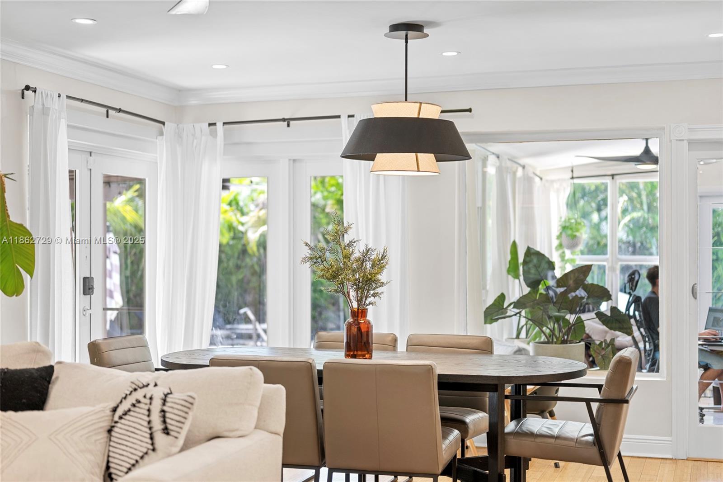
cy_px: 241
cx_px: 362
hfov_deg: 39.6
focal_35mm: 50
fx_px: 1004
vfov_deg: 27.0
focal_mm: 50
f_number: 1.8
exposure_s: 1/50
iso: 125
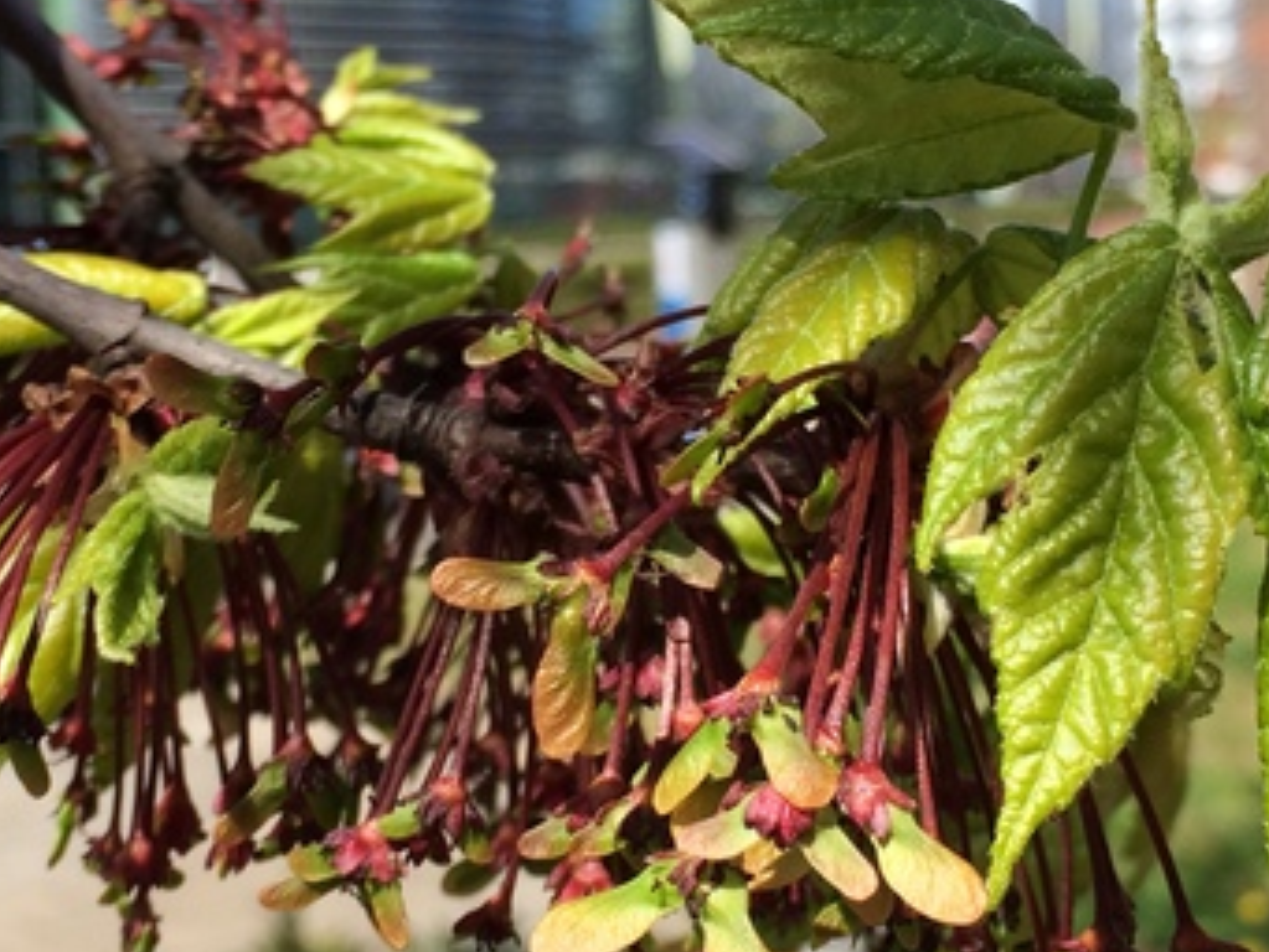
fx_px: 2494
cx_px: 685
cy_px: 517
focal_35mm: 68
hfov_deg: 28.5
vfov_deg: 21.6
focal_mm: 4.15
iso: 32
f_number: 2.2
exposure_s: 1/1140
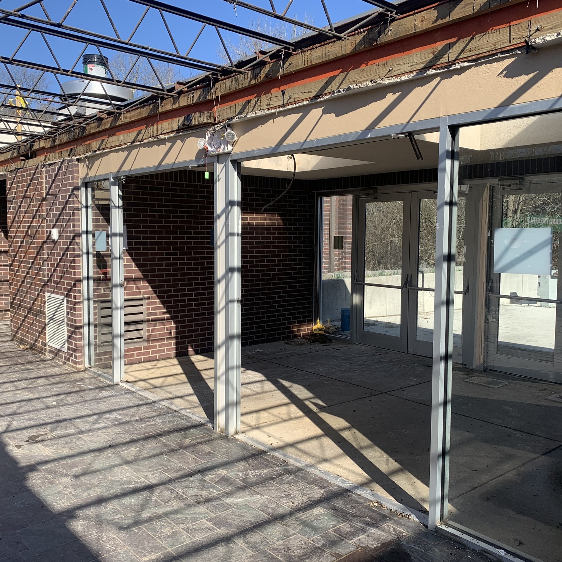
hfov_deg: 52.5
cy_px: 280
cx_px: 281
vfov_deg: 52.5
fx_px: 569
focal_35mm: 31
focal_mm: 4.25
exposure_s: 1/1536
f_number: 1.8
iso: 25
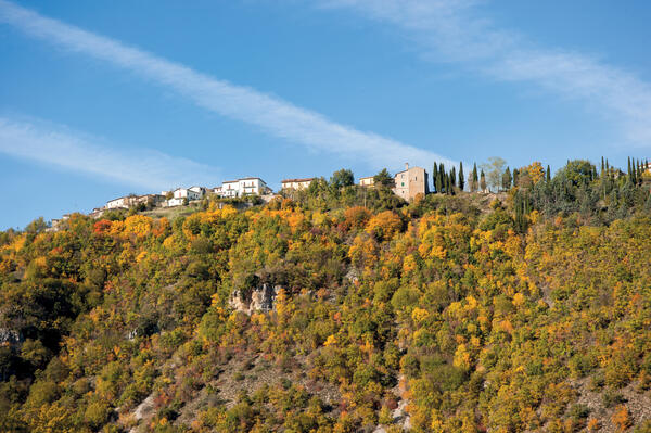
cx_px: 326
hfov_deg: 28.9
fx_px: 1265
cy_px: 216
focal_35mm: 70
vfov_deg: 19.4
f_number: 9
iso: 200
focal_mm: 70
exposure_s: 1/320
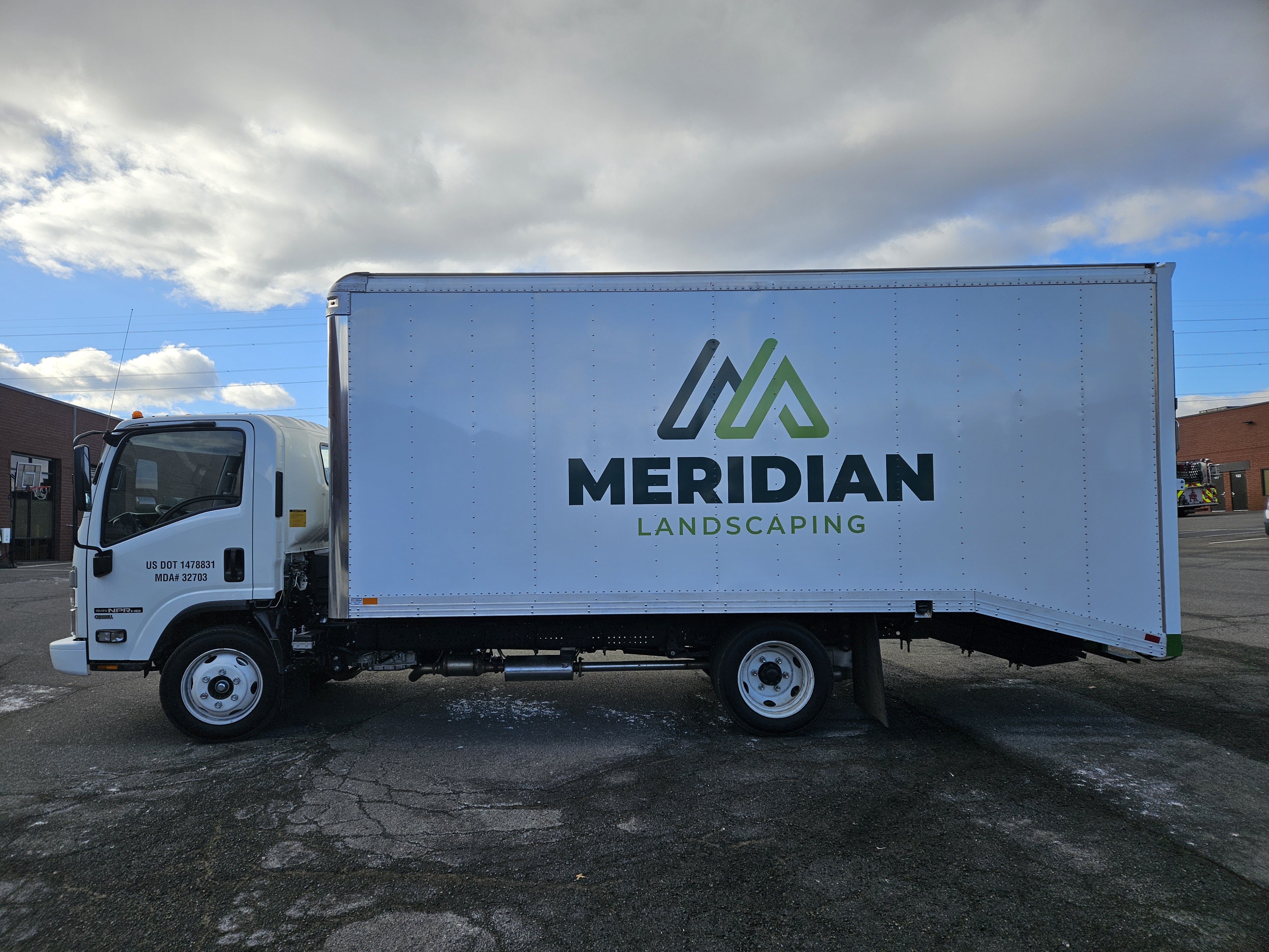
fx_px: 843
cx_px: 634
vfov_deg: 58.9
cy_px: 476
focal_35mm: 23
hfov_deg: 73.9
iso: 25
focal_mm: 5.4
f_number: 1.8
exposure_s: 1/1597
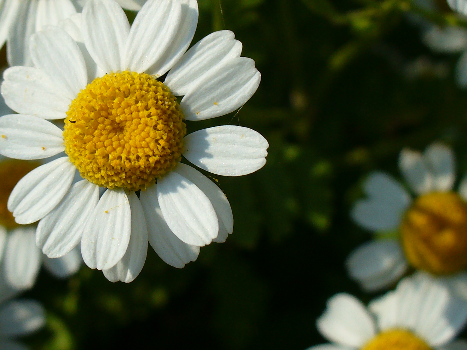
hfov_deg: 28.8
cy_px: 106
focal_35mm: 67
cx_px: 152
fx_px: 904
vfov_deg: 21.8
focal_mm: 6.1
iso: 80
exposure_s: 1/500
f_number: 5.6
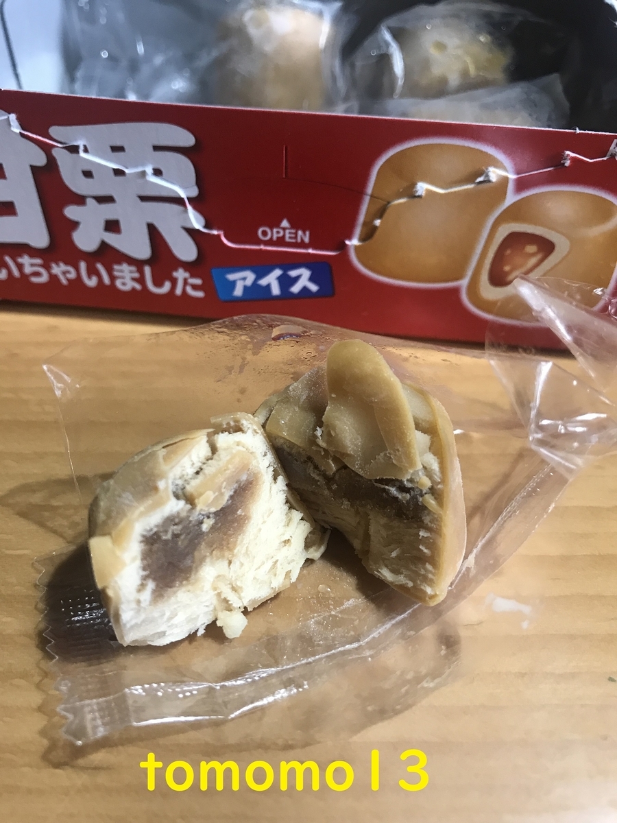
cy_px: 412
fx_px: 665
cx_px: 308
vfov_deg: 63.4
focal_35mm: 28
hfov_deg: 49.7
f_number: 1.8
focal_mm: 3.99
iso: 40
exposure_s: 1/17
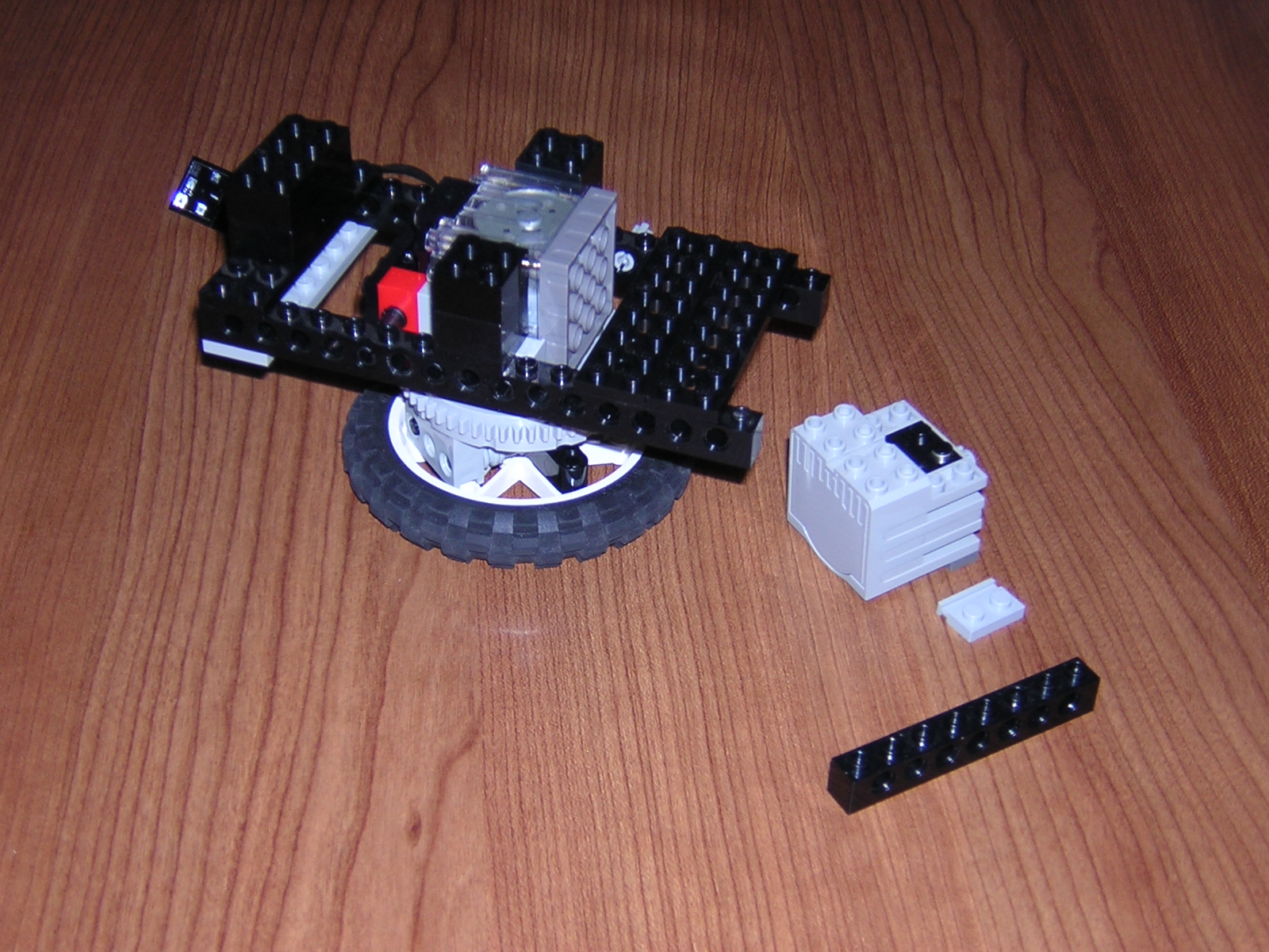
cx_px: 634
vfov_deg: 25.2
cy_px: 476
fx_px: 2126
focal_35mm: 58
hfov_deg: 33.2
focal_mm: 7.6
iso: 100
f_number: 3.3
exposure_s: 1/60.1
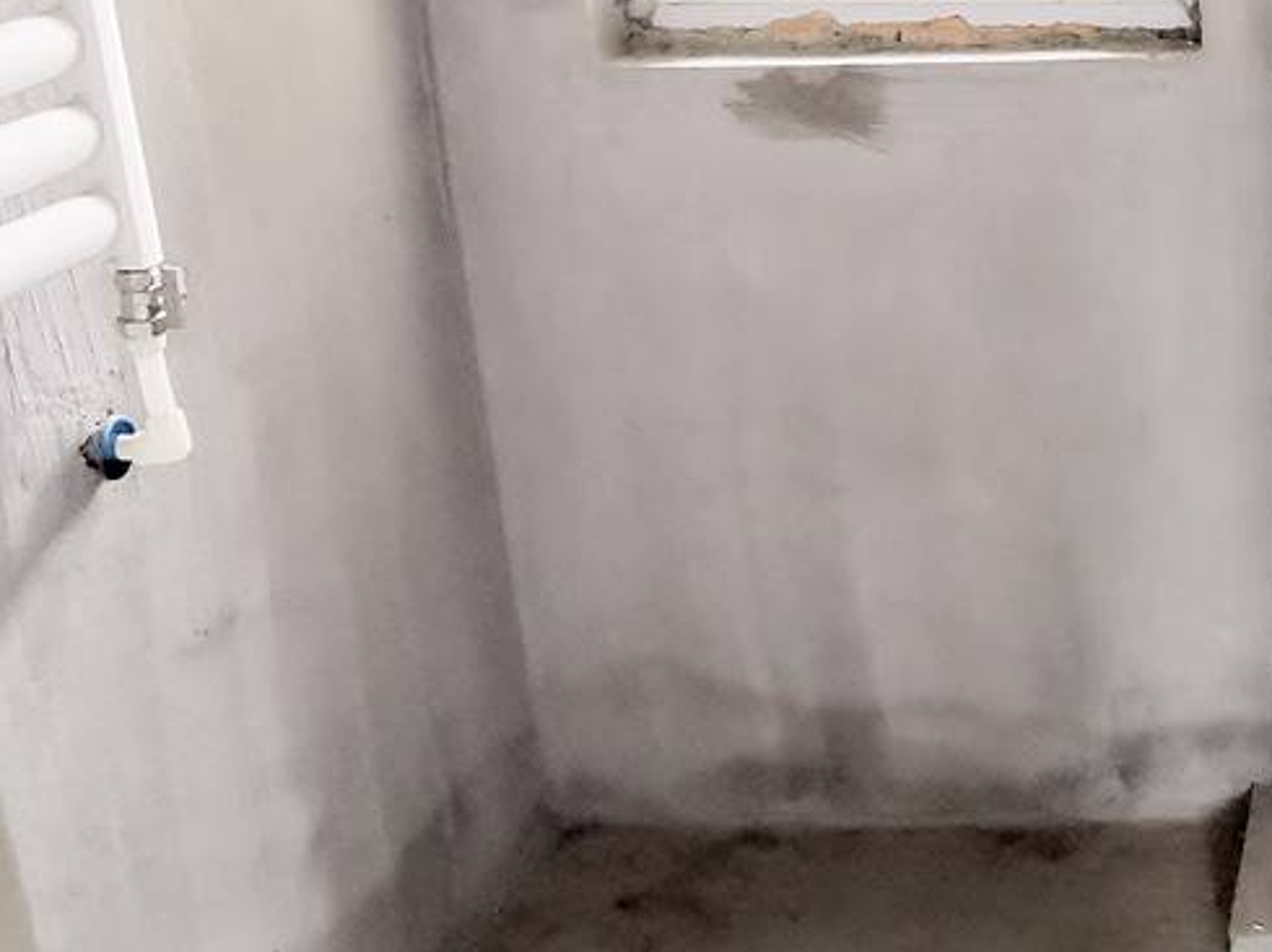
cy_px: 197
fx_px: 1836
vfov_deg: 28.5
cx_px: 1474
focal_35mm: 50
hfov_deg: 32.5
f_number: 2.2
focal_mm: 2.26
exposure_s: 1/33.3
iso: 500
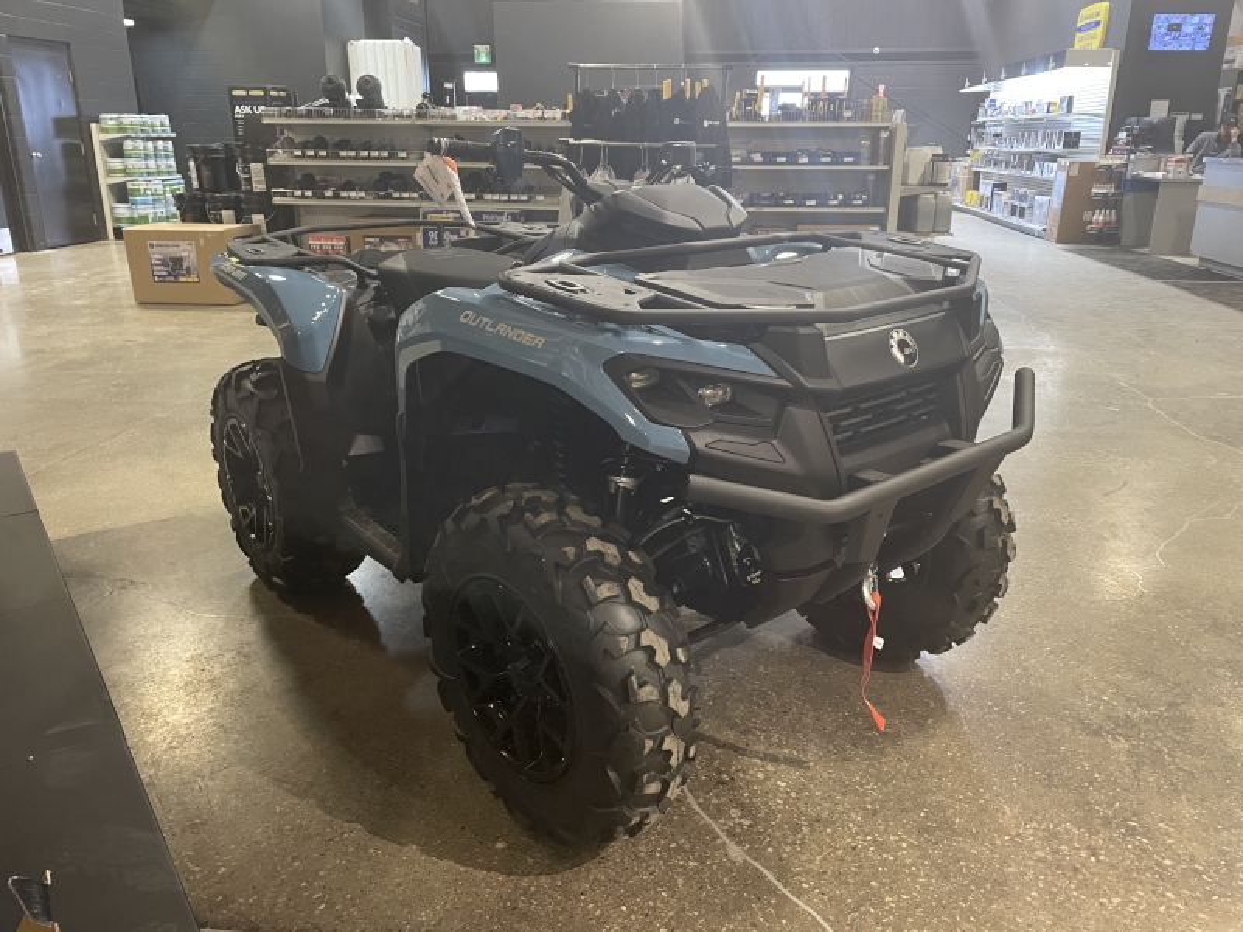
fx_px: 934
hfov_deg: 67.3
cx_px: 622
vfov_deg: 53.1
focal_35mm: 26
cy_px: 466
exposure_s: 1/60
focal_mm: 4.2
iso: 400
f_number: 1.6
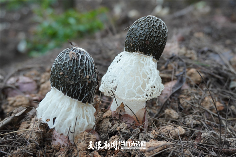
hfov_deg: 53.1
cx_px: 118
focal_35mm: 36
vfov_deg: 36.9
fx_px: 236
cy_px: 78
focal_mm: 24
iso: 500
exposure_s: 1/60
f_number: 4.5
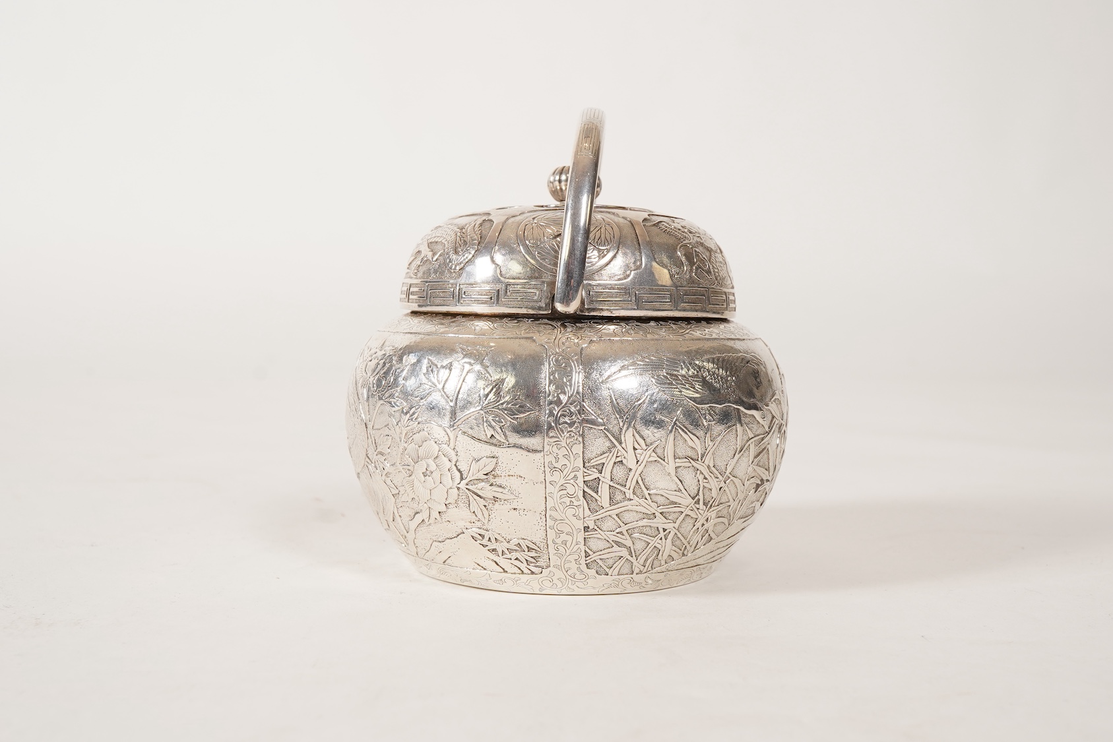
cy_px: 371
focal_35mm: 45
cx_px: 556
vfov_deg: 29.9
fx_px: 1391
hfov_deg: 43.6
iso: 400
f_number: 16
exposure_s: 1/125
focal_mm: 30
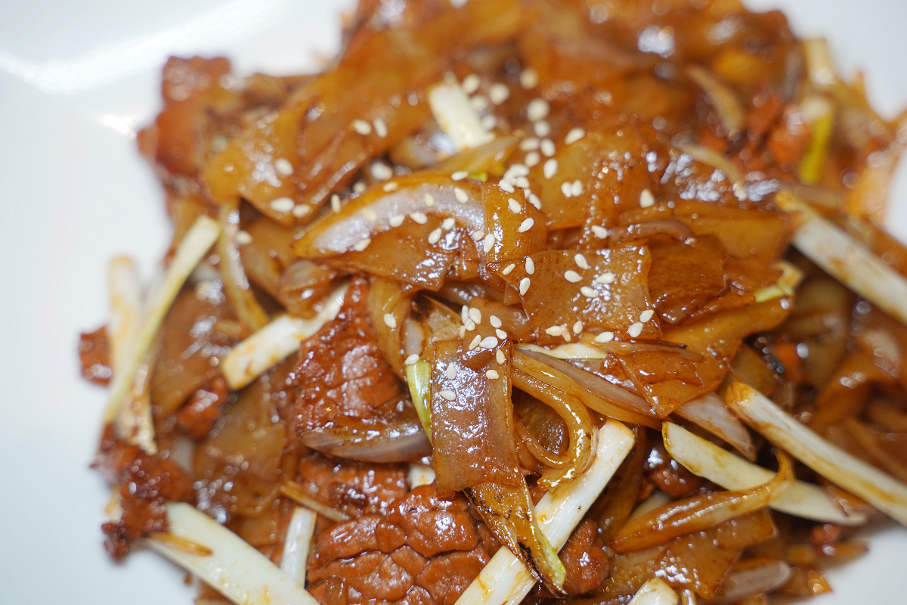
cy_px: 302
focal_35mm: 75
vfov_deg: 18.2
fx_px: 1889
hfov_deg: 27.0
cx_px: 454
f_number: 4
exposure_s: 1/80
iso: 250
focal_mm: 75
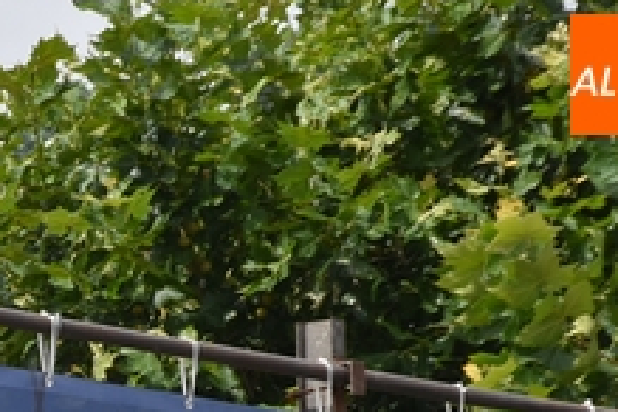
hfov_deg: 3.7
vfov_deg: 2.5
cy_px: 807
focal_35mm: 555
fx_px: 9527
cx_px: -519
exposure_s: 1/400
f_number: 10
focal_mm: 90
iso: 200
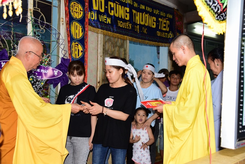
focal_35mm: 38
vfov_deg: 35.1
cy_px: 82
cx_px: 122
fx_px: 259
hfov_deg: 50.7
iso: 800
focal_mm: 38
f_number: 5
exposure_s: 1/50
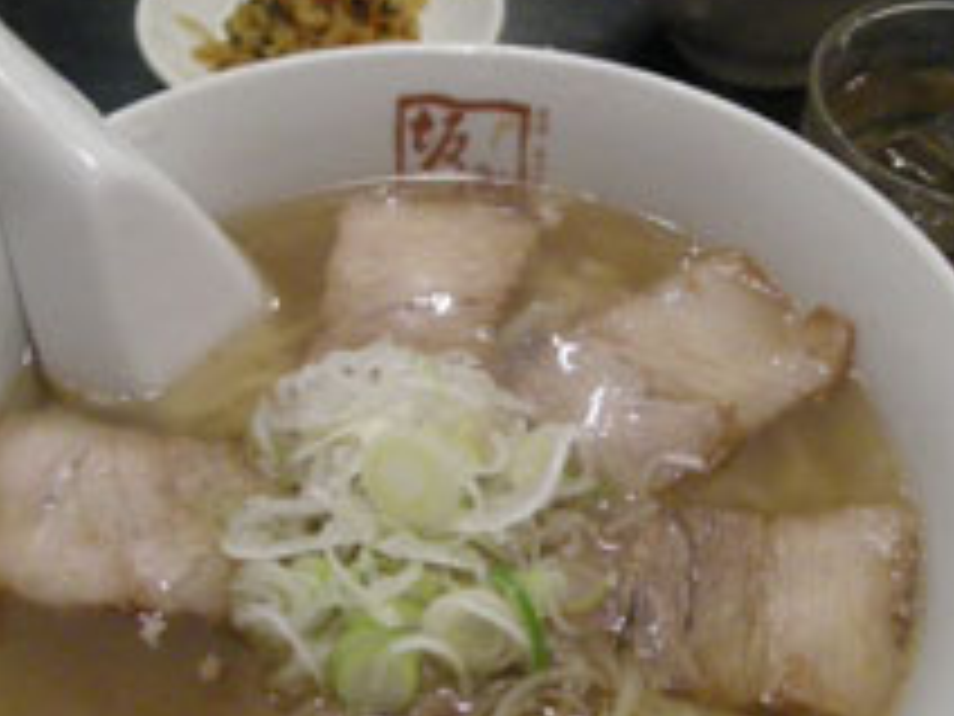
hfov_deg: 29.4
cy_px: 392
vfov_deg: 22.2
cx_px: 459
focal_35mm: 66
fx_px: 1819
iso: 400
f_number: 2.8
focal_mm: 5.7
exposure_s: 1/55.7
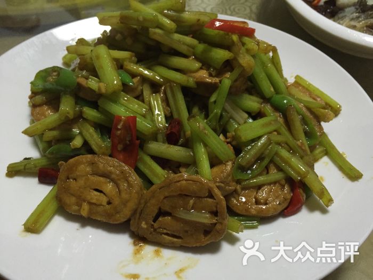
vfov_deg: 48.2
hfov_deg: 61.7
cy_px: 140
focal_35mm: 29
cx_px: 186
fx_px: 312
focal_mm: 4.15
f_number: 2.2
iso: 100
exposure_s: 1/30
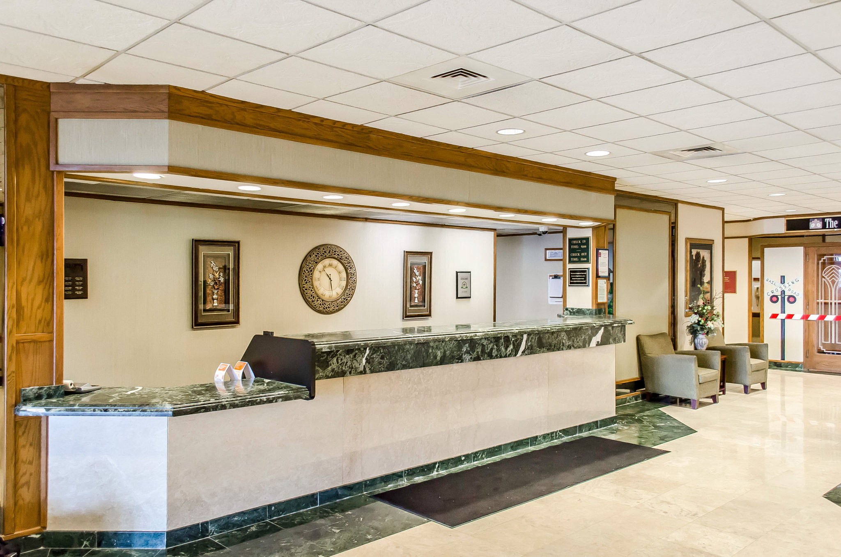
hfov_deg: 67.5
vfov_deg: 47.7
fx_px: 629
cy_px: 278
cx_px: 420
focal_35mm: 27
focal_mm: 18
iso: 800
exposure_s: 1/30
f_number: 3.5
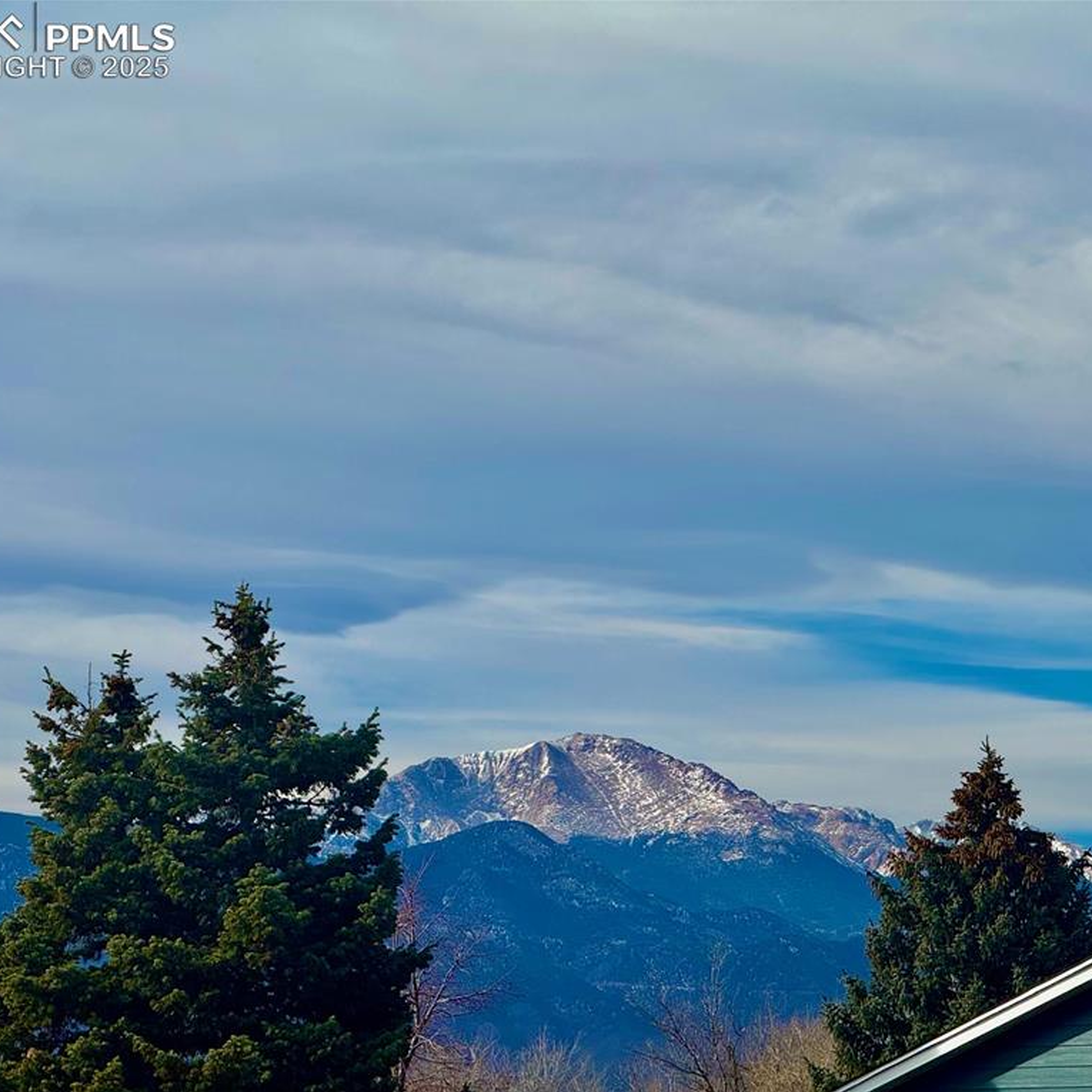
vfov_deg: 12.3
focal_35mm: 142
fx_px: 5068
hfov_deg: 12.3
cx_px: 620
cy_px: 546
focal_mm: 15.66
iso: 50
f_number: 2.8
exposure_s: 1/2710
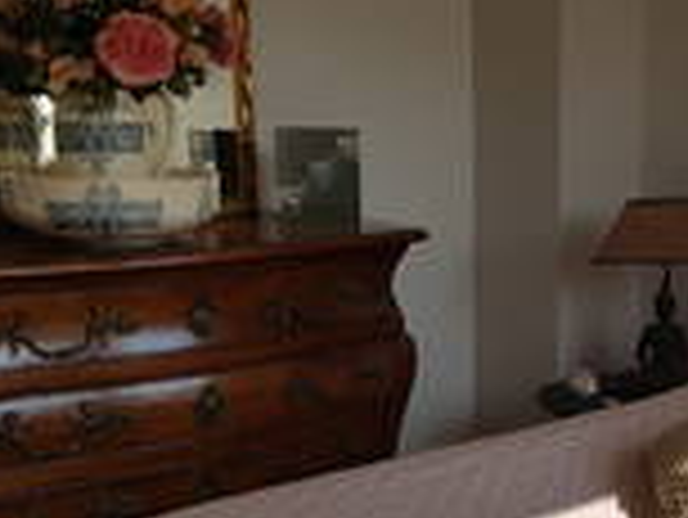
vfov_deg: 24.1
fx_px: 1213
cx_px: 715
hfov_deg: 29.2
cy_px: 266
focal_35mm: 61
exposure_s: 1/700
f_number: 1.7
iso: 40
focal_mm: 4.2
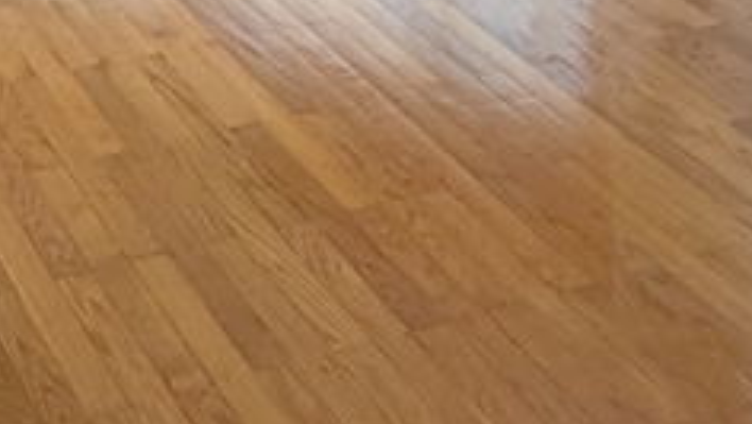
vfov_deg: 13.4
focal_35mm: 69
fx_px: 1376
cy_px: -561
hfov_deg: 25.9
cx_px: -241
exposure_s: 1/100
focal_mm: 2.22
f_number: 2.2
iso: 125
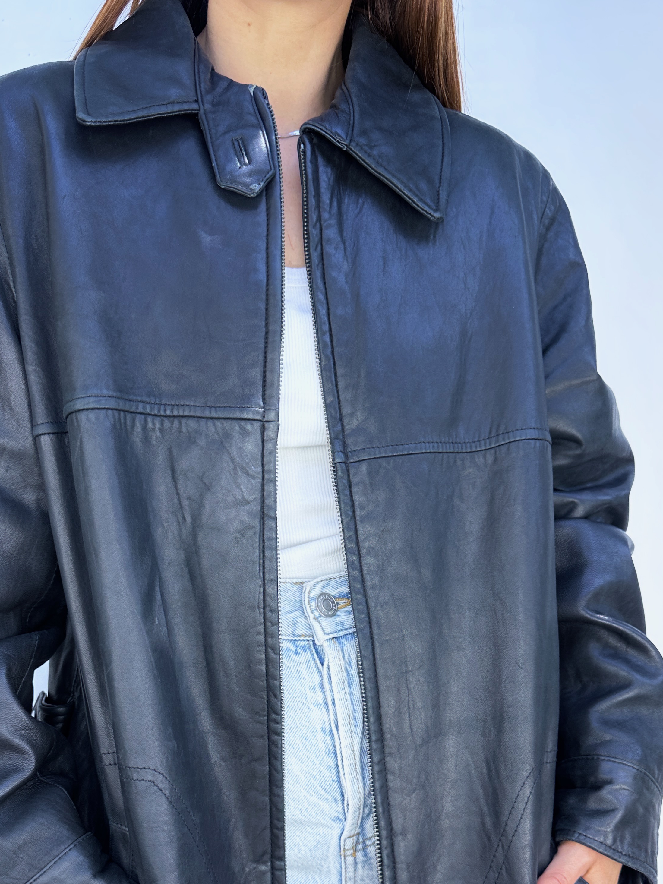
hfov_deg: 42.9
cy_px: 596
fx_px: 843
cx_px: 293
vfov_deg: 54.1
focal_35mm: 33
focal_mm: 6.86
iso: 64
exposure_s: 1/145
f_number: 1.78
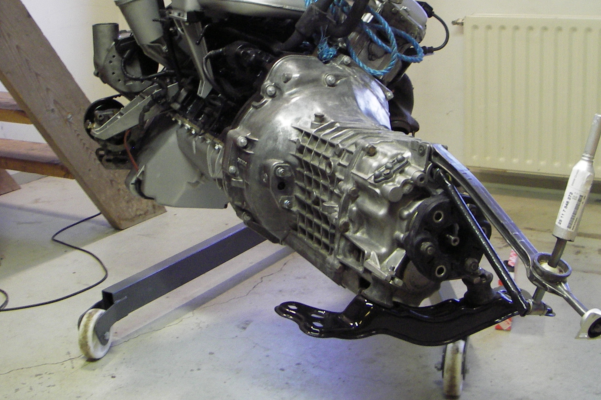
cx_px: 299
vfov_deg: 26.3
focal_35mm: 51
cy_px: 134
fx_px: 851
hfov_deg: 38.9
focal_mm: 6.3
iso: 125
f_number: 3.3
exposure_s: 1/4
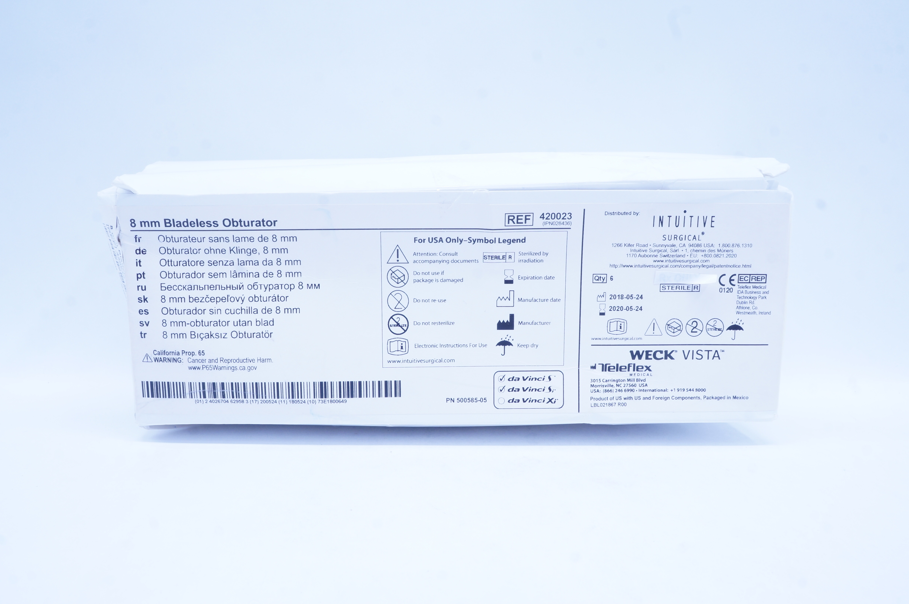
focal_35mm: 32
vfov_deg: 41.6
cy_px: 302
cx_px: 454
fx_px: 795
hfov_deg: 59.5
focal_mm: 21
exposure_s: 1/10
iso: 400
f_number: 14
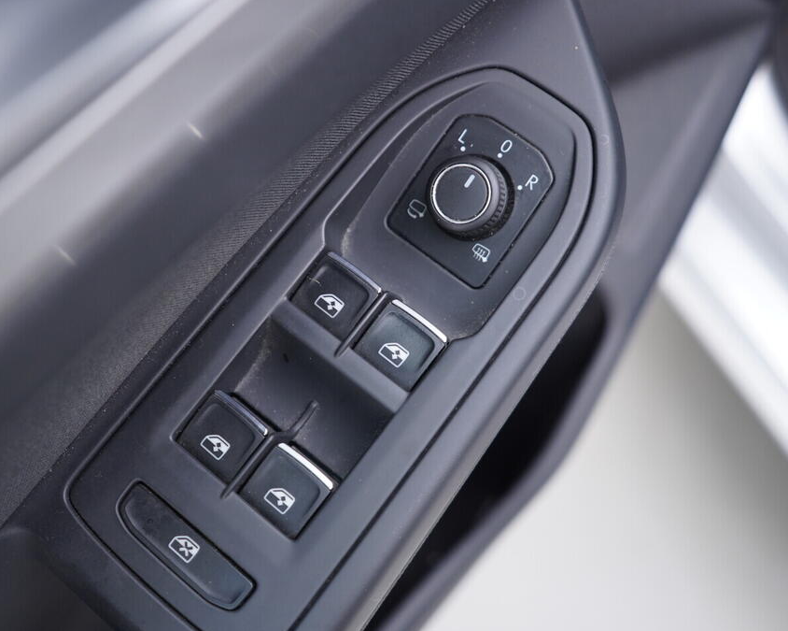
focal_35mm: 41
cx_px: 355
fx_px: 956
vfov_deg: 36.5
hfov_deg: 44.7
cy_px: 317
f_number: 2.8
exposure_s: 1/40
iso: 200
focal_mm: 24
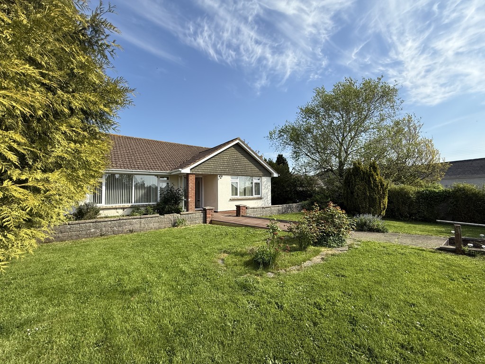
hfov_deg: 102.1
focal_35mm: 14
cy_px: 182
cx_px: 242
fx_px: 196
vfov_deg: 85.7
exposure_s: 1/1464
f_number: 2.2
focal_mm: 2.22
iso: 50
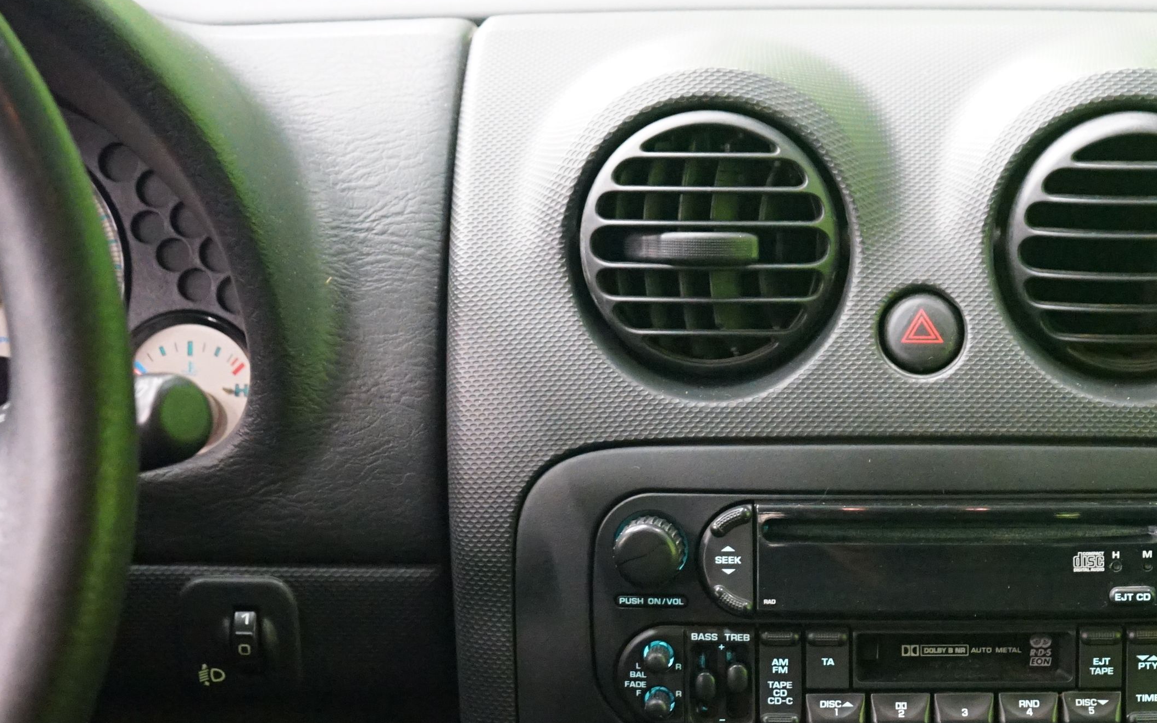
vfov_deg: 16.1
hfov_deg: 25.4
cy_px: 652
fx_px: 2522
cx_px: 922
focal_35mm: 80
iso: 6400
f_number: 4.5
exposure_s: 1/10
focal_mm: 42
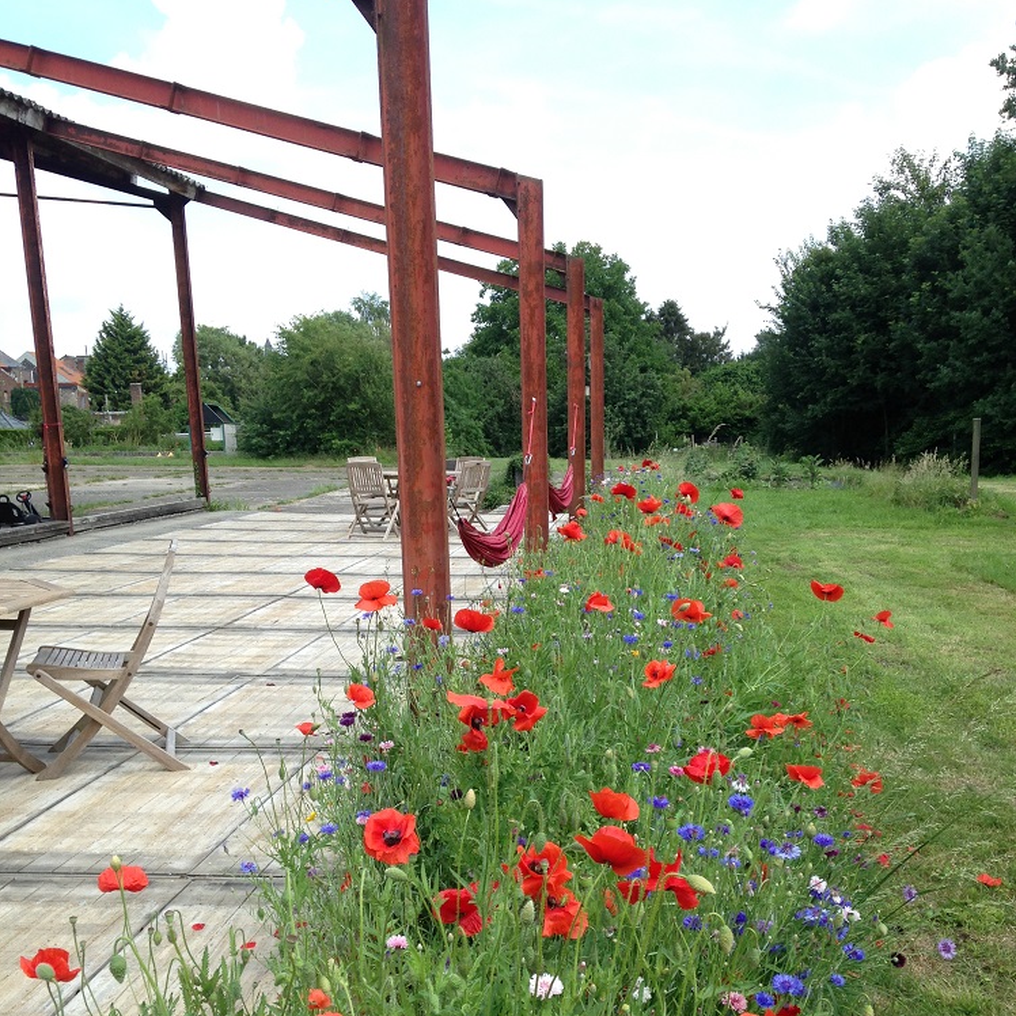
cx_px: 508
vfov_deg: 42.3
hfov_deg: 42.8
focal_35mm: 39
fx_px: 1295
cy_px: 666
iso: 50
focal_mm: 4.12
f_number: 2.4
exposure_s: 1/536
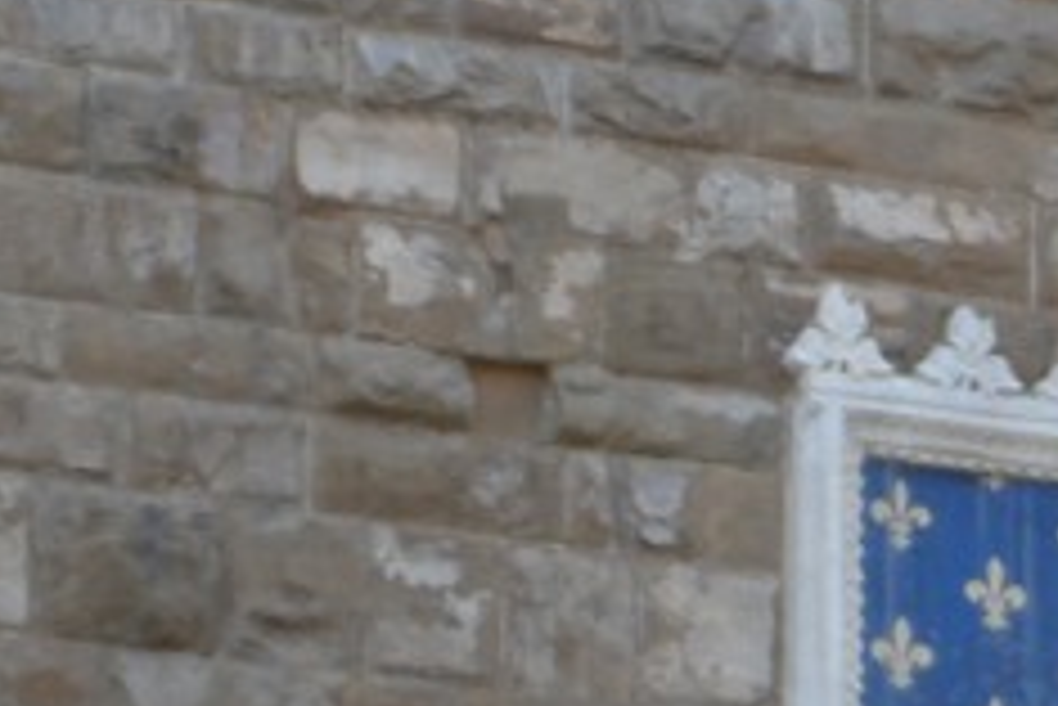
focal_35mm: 331
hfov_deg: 6.2
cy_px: 1443
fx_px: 9733
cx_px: 1279
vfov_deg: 4.1
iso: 80
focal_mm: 11.9
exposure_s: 1/125
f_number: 4.3
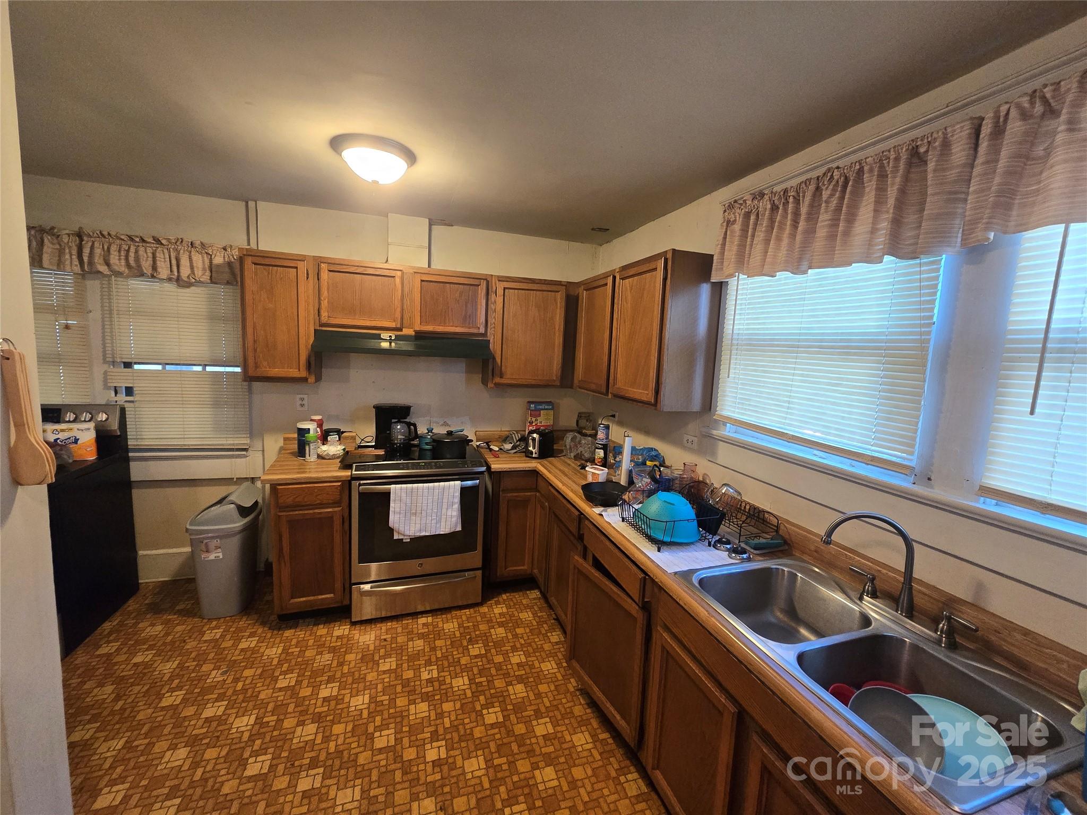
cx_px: 544
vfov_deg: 89.9
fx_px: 408
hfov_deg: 106.2
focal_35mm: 13
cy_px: 408
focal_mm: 2.2
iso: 500
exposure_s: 1/60
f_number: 2.2
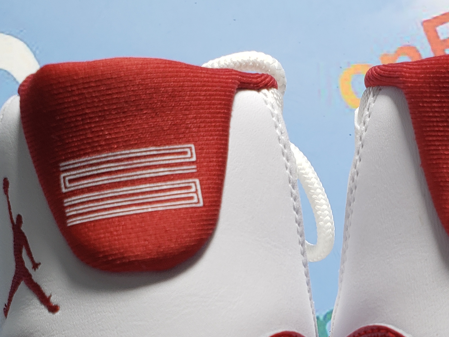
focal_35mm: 68
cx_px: 338
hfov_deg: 28.1
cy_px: 403
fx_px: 882
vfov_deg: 20.3
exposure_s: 1/134
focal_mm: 4.3
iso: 50
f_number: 2.4
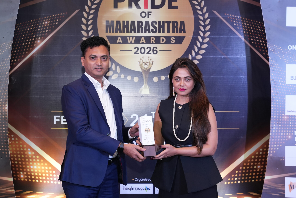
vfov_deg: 16.5
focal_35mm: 83
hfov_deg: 24.5
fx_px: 682
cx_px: 148
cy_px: 99
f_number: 4.5
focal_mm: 55.5
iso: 1250
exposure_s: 1/160
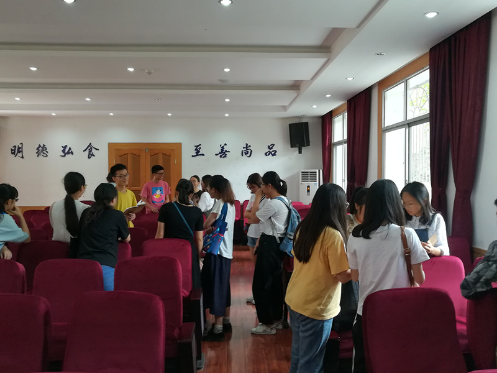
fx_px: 431
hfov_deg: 60.0
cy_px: 186
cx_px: 248
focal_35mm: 30
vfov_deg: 46.8
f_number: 2.2
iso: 160
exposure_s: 1/30
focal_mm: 3.83
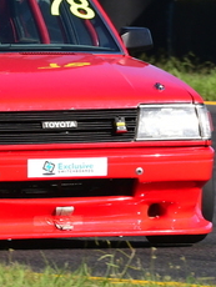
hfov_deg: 1.0
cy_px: 29
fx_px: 12897
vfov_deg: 1.3
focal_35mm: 1553
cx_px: -40
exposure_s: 1/640
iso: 500
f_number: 11
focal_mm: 310
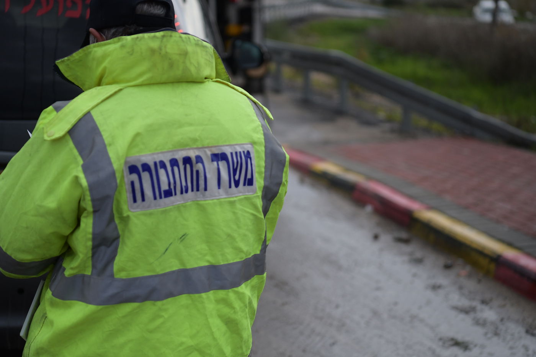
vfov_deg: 19.5
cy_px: 178
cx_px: 268
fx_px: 1042
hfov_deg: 28.8
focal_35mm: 70
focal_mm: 70
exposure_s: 1/8000
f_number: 2.8
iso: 1250
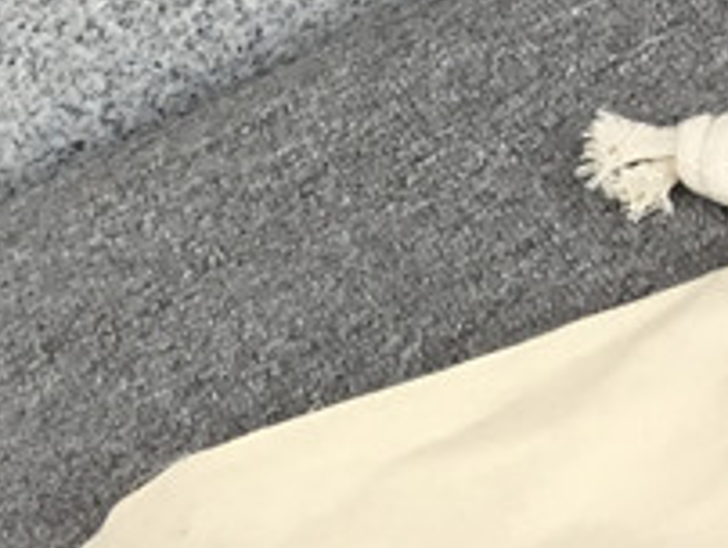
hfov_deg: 12.7
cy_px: 478
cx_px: -681
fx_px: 2906
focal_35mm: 138
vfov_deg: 10.7
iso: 25
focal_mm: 3.3
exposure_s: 1/134
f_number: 2.4
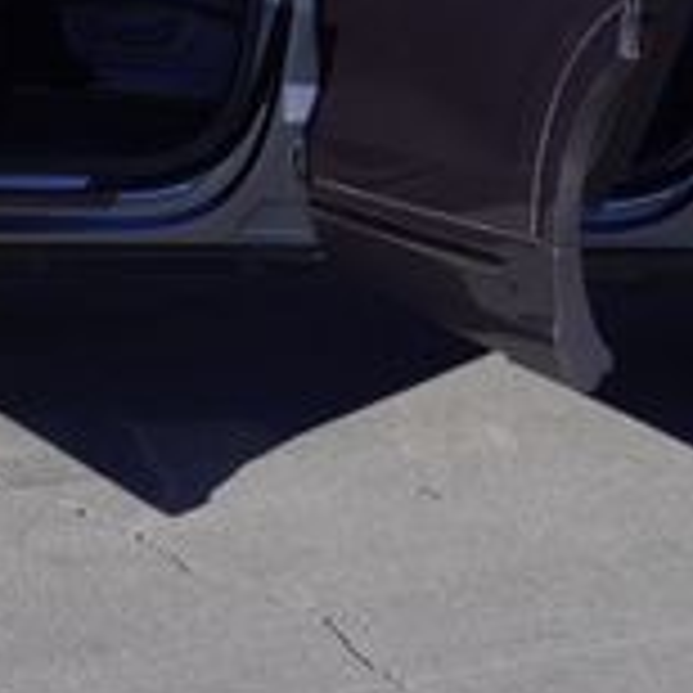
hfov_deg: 13.7
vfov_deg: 13.5
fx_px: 2877
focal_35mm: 127
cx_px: 266
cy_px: -14
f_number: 8
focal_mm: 24
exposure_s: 1/125
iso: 100
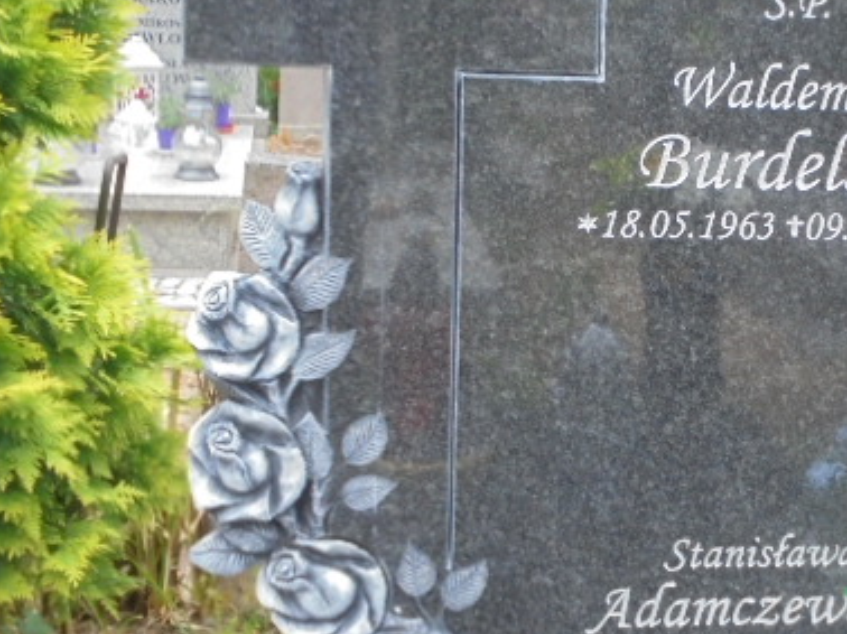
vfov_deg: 17.8
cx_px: 690
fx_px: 2030
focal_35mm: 83
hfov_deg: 23.2
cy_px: 314
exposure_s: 1/30
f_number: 4.8
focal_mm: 8.9
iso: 400
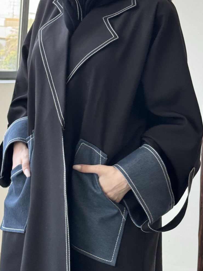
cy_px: 97
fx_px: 610
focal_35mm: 78
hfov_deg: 18.9
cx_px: 116
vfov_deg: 24.9
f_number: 1.78
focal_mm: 6.76
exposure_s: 1/104
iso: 100
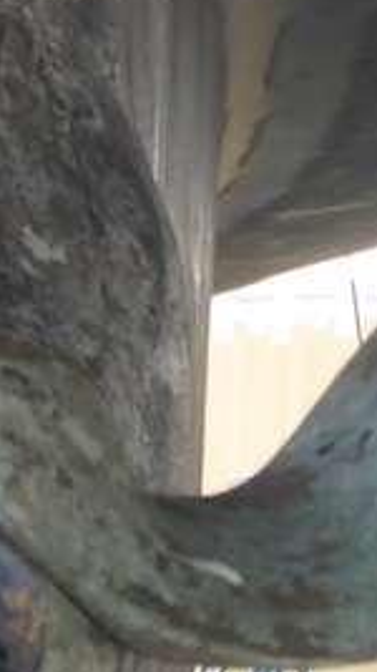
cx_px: 33
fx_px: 2170
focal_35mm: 122
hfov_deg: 9.9
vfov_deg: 16.4
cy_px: 943
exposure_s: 1/250
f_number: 3.3
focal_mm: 4.9
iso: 160
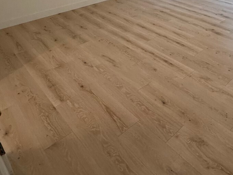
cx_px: 203
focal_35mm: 33
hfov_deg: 50.1
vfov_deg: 38.7
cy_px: 5
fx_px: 222
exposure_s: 1/120
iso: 320
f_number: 2.2
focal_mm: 2.22
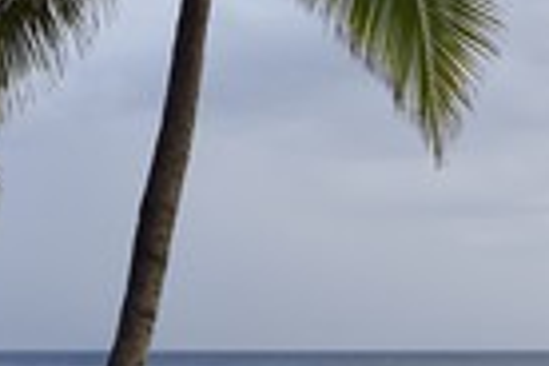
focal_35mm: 73
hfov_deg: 26.4
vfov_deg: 18.7
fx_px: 1113
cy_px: 203
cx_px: 12
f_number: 11
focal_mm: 24
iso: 800
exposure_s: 1/250
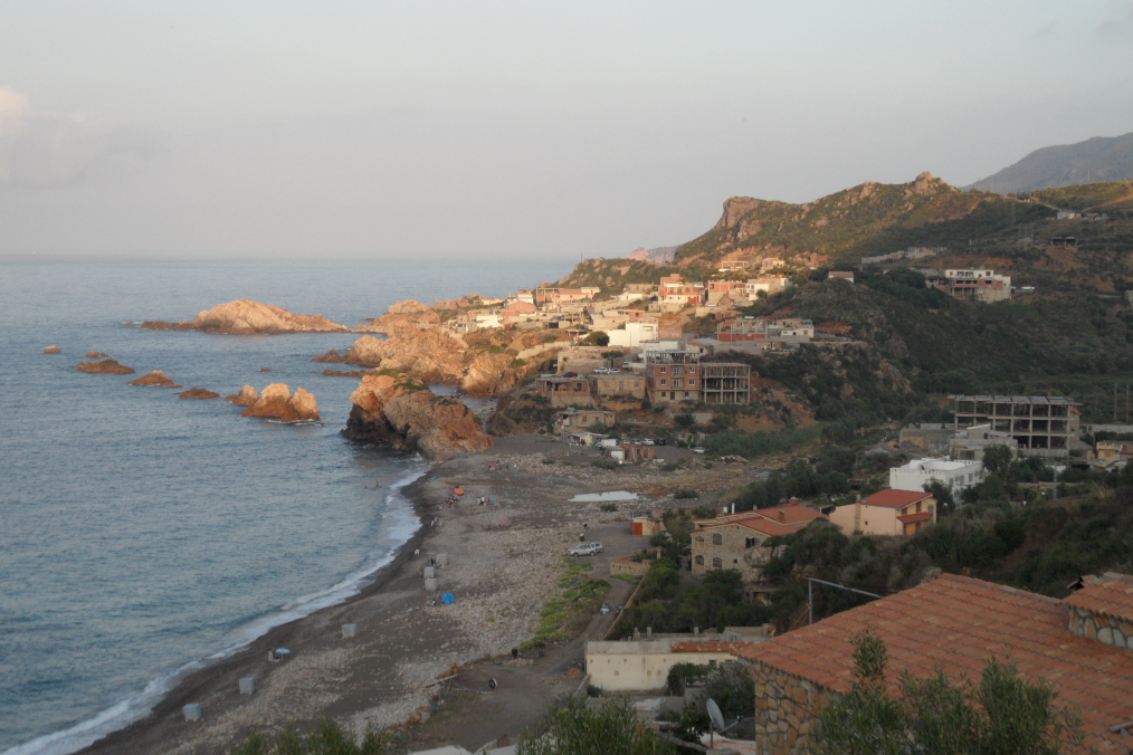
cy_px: 369
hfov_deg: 31.9
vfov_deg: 21.6
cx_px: 569
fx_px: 1983
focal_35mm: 63
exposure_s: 1/250
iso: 80
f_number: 4
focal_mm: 10.3
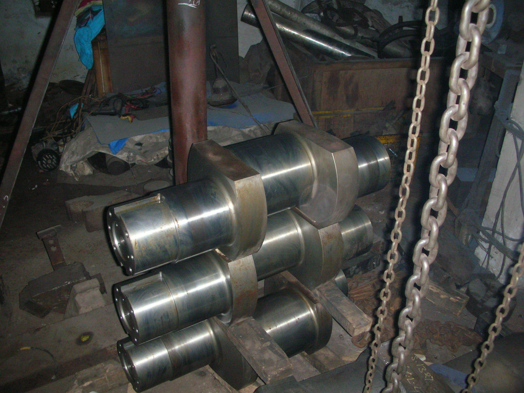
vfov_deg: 40.7
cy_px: 196
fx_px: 530
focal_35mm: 35
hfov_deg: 52.6
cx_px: 262
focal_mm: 5.8
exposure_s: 1/60.1
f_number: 3
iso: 193
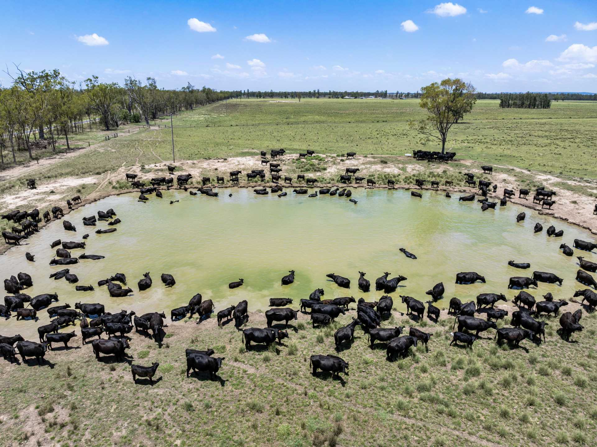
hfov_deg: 71.6
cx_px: 298
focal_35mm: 24
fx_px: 414
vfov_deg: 56.8
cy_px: 224
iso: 100
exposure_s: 1/500
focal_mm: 12.29
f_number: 5.6
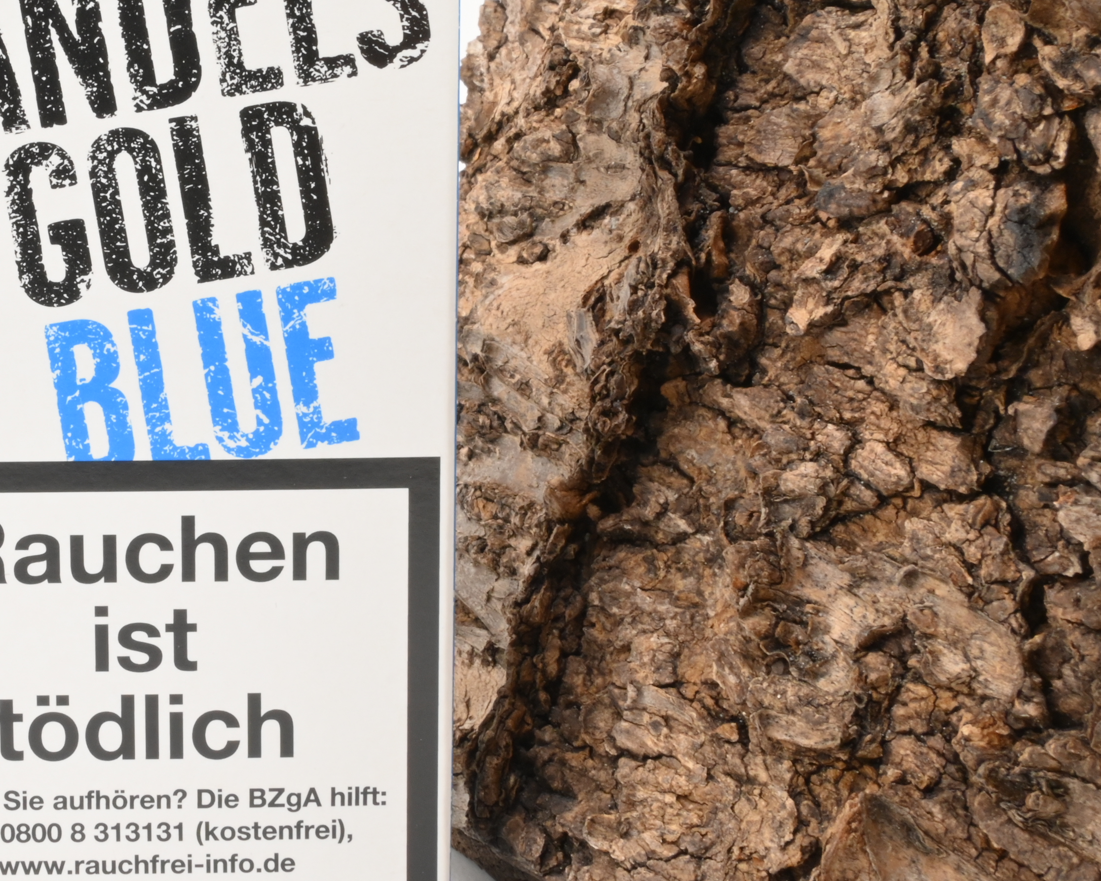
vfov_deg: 23.1
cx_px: 142
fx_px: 2147
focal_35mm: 66
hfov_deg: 27.9
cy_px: 334
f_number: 22
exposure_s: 1/15
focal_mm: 25
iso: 640
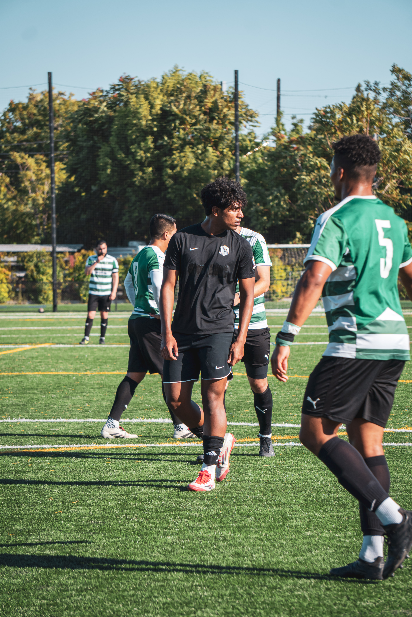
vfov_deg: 12.9
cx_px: 206
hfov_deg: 8.6
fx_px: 2729
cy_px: 308
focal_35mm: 159
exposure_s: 1/1000
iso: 320
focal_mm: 106
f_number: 5.6
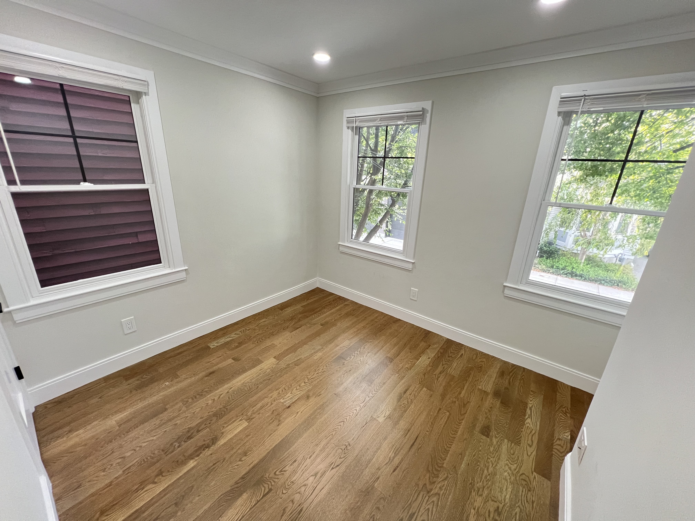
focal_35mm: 13
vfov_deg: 89.9
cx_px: 348
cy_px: 260
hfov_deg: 106.2
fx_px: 261
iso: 320
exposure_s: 1/60
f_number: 1.8
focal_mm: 1.57
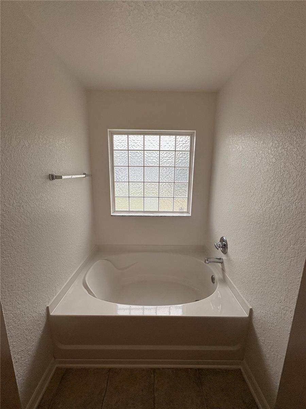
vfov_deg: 102.1
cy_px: 204
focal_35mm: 14
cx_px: 153
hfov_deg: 85.7
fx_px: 165
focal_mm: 2.22
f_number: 2.2
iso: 40
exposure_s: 1/464
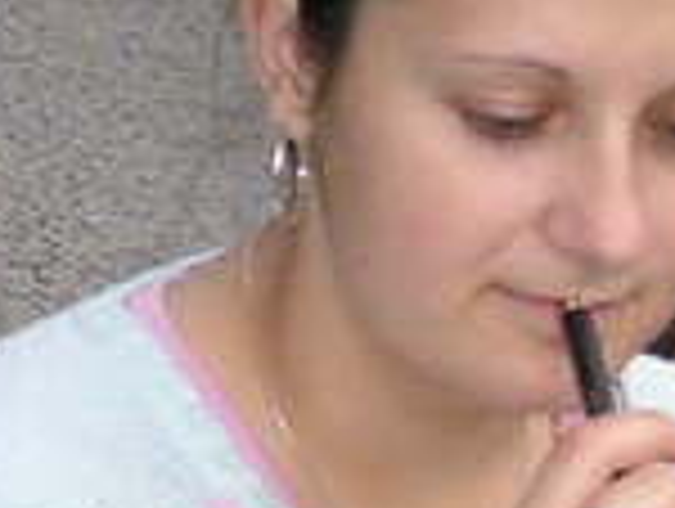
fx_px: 3848
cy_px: 157
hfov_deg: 10.0
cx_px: 81
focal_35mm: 197
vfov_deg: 7.6
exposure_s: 1/350
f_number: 2.8
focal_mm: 6.1
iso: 50
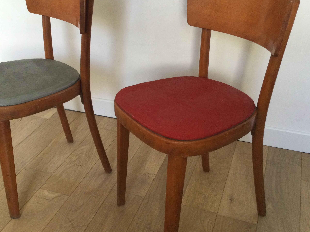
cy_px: 115
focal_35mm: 42
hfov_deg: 44.6
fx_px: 376
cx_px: 130
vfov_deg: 34.4
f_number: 2.4
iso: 100
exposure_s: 1/33
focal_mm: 3.3
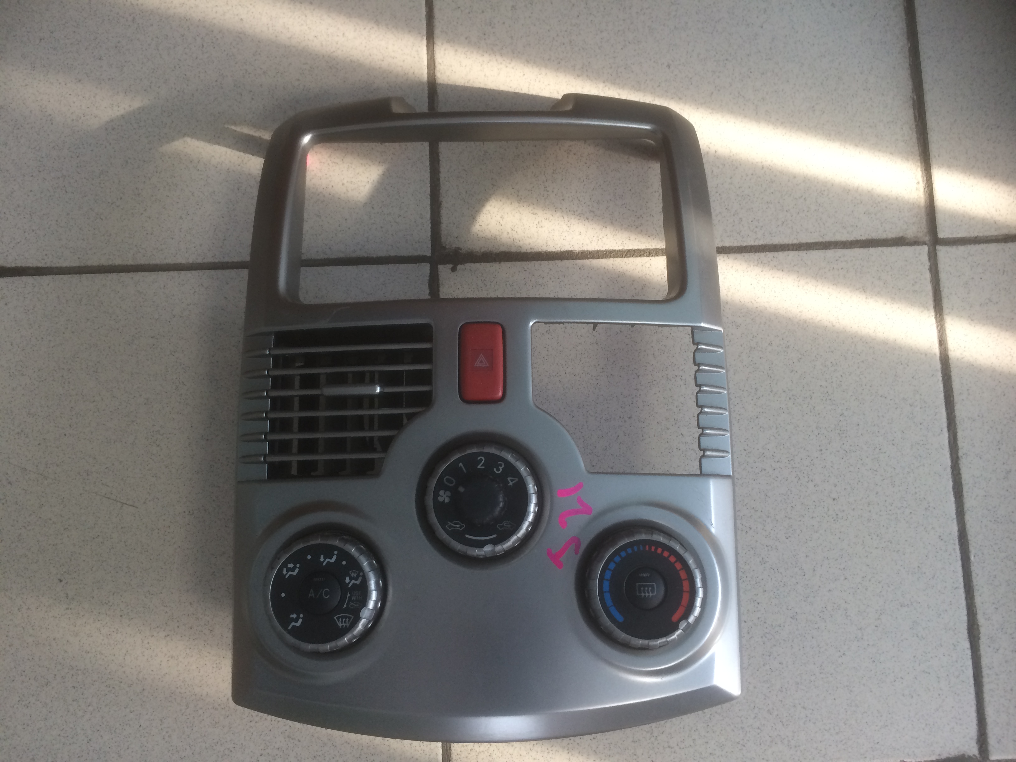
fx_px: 851
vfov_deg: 48.2
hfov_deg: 61.7
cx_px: 508
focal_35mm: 29
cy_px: 381
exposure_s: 1/33
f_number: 2.2
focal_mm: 4.15
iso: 125
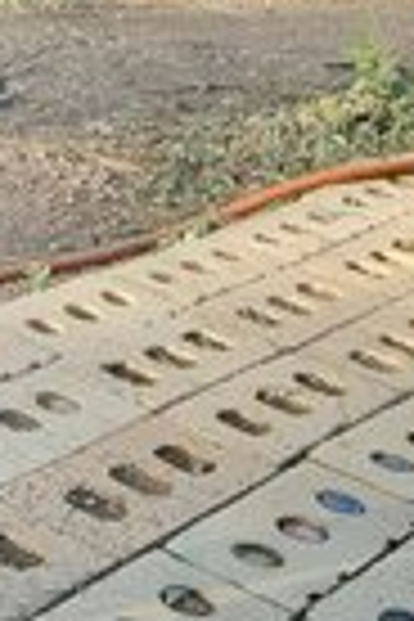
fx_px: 1690
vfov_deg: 19.9
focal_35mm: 98
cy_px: -63
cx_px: -292
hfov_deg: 12.9
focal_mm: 2.91
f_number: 1.9
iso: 80
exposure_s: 1/120
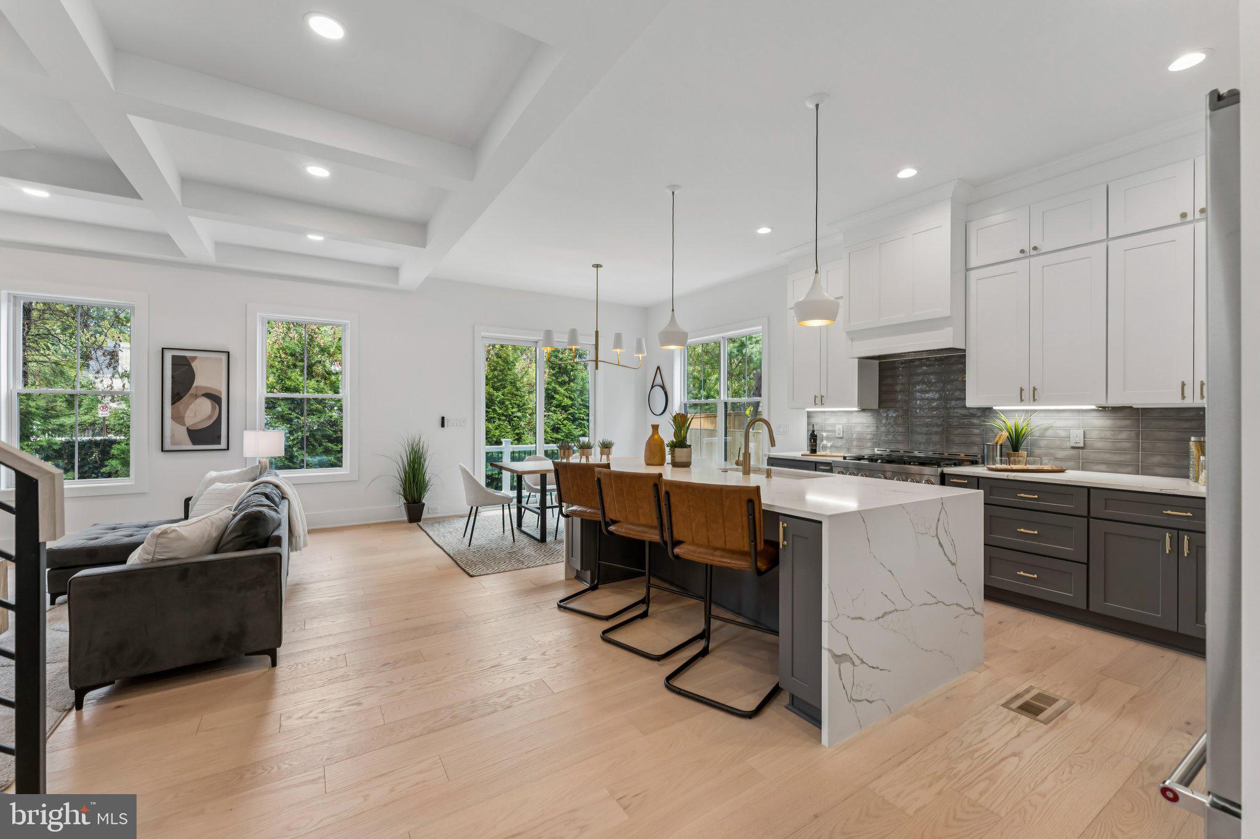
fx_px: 490
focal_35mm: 14
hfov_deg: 104.3
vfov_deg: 81.2
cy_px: 420
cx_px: 630
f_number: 8
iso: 200
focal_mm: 14
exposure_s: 1/25
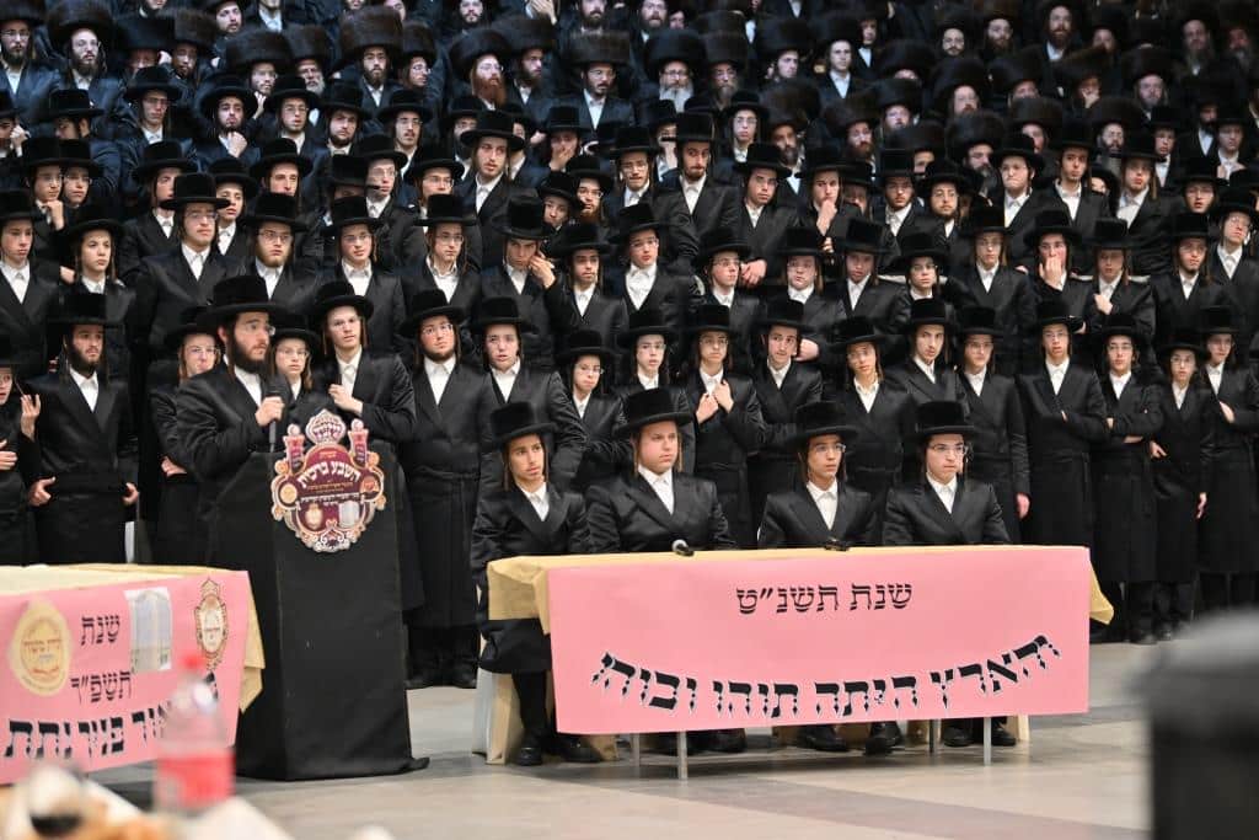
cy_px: 420
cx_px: 630
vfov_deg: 12.5
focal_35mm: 110
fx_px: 3847
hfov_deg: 18.6
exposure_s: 1/200
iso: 500
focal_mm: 110
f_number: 2.8
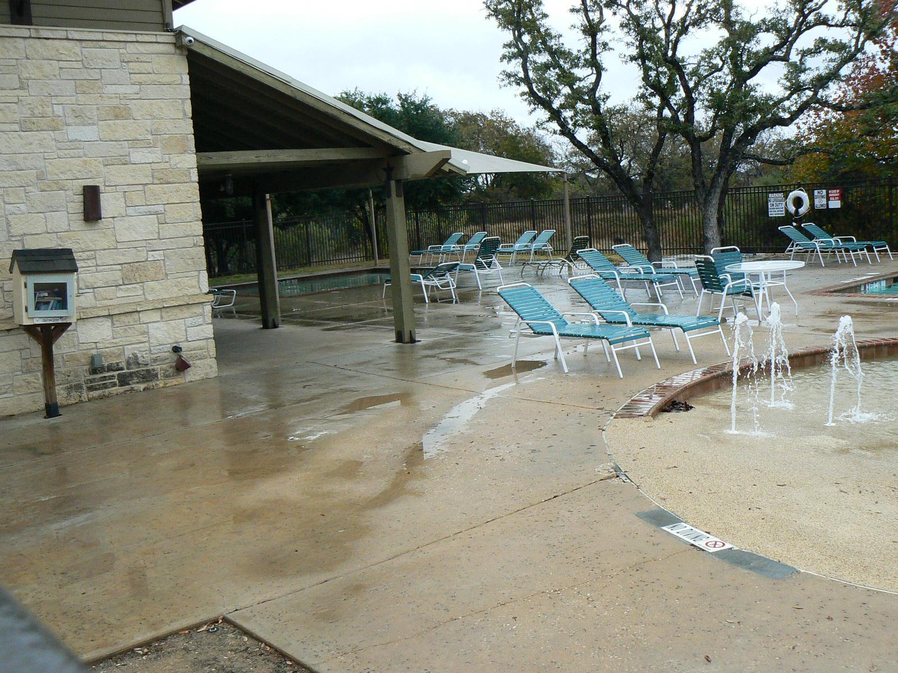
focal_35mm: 36
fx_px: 934
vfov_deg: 39.7
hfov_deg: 51.4
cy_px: 336
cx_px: 449
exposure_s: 1/400
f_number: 5.6
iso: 200
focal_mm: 6
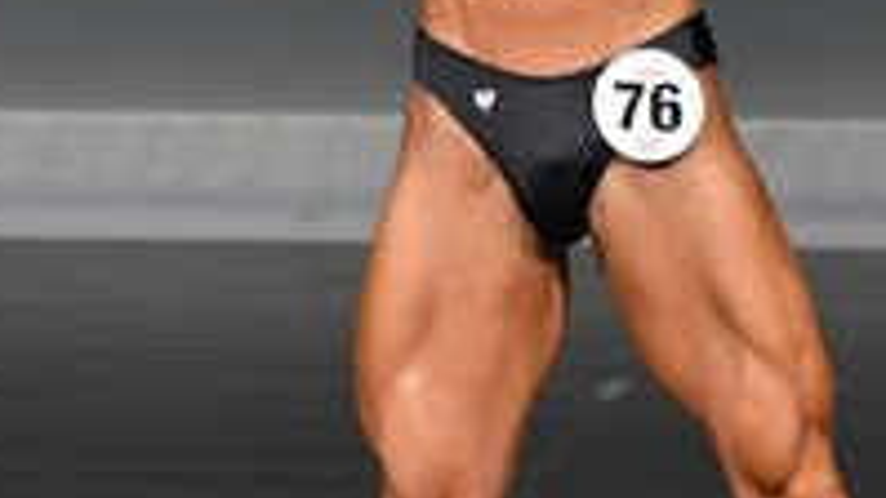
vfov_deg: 0.9
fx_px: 33130
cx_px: 661
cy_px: 18
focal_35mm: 1410
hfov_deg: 1.5
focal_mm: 230
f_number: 5.6
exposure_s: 1/400
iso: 4000
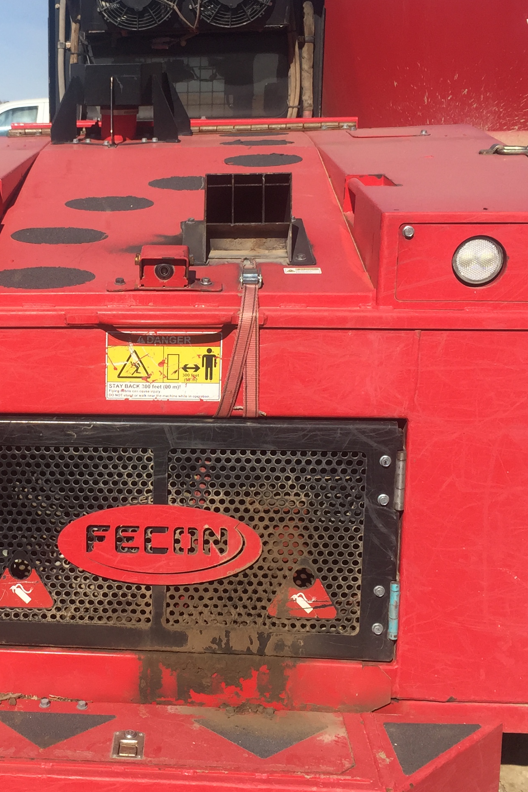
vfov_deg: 38.8
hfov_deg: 25.8
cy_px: 345
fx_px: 1122
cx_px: 69
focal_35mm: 51
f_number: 2.2
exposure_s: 1/2475
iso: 32
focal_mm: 4.15
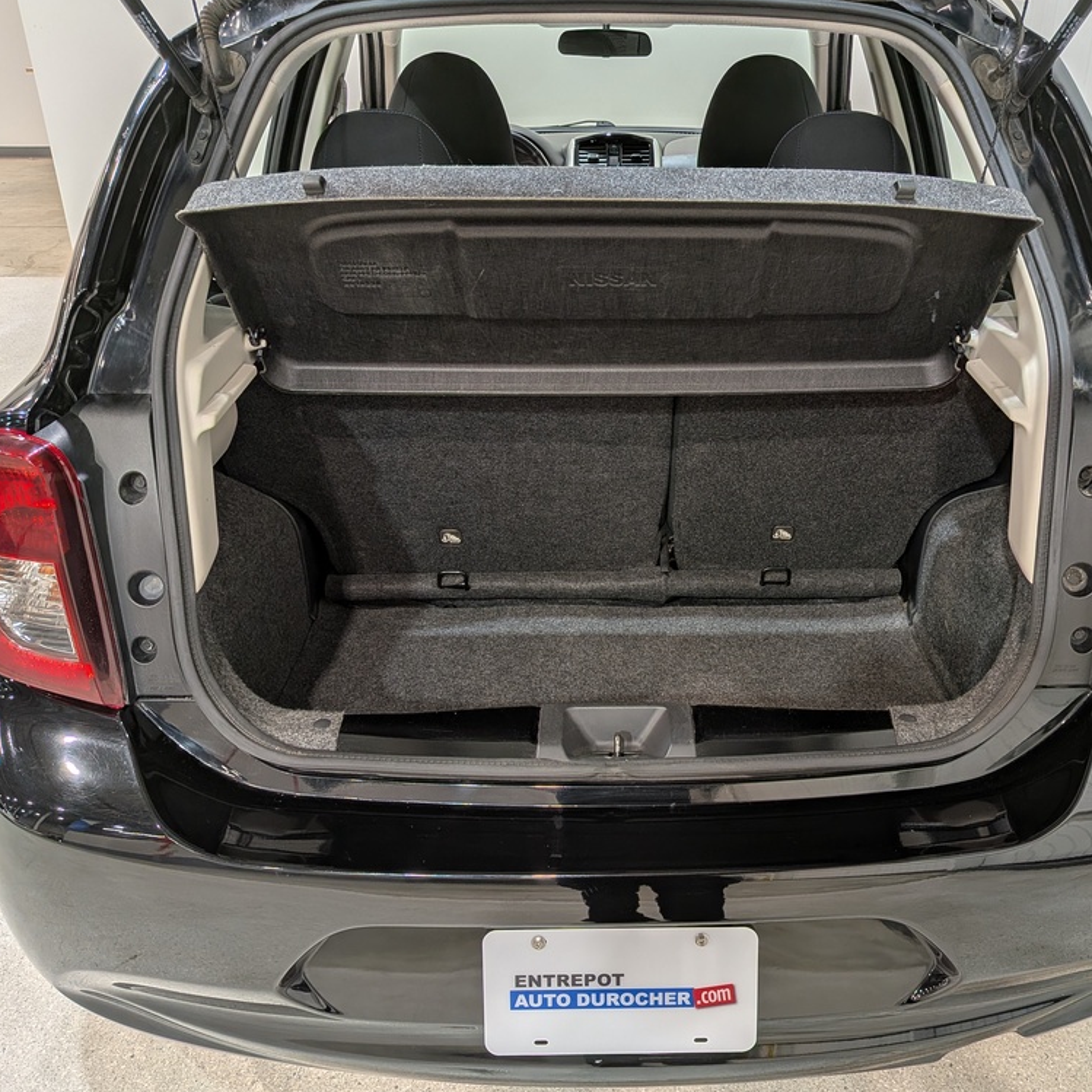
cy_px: 537
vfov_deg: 55.6
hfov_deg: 55.4
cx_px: 625
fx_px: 1035
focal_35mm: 29
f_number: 1.7
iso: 28
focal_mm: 4.53
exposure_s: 1/166
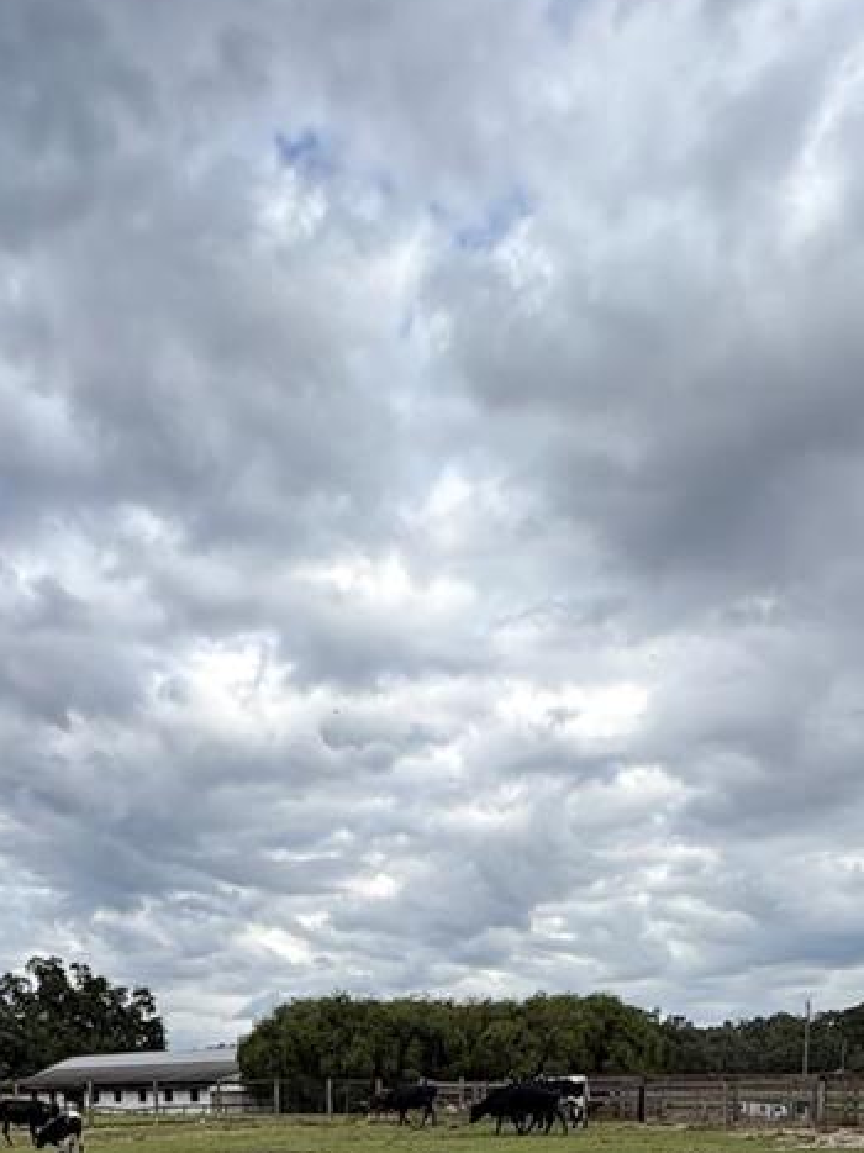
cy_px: 1286
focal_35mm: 36
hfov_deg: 39.4
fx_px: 1199
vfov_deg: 40.7
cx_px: 336
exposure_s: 1/993
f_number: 2.2
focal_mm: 2.22
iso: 40
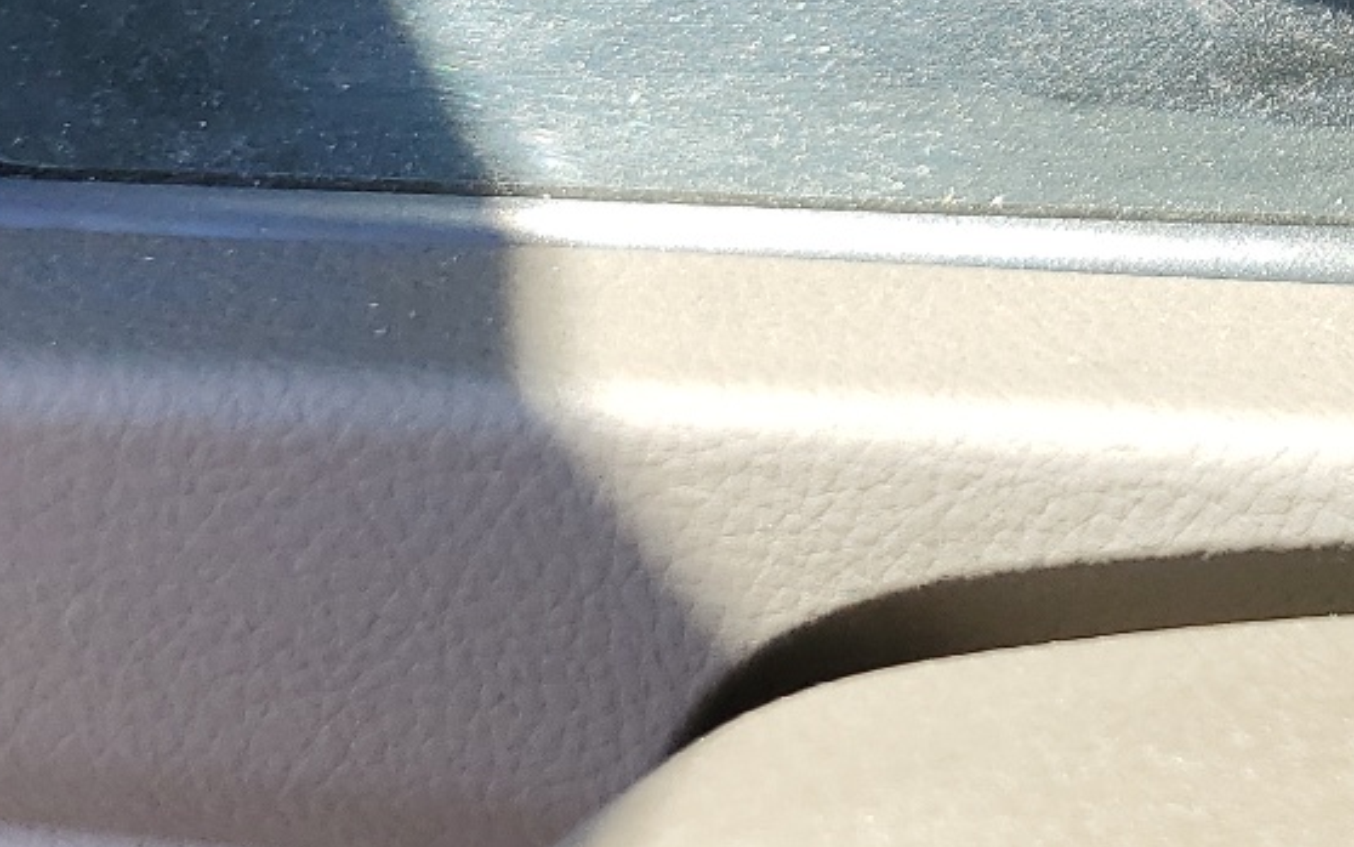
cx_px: 1905
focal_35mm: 79
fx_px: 2916
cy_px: -485
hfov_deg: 22.5
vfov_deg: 15.1
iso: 50
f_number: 1.5
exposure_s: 1/417
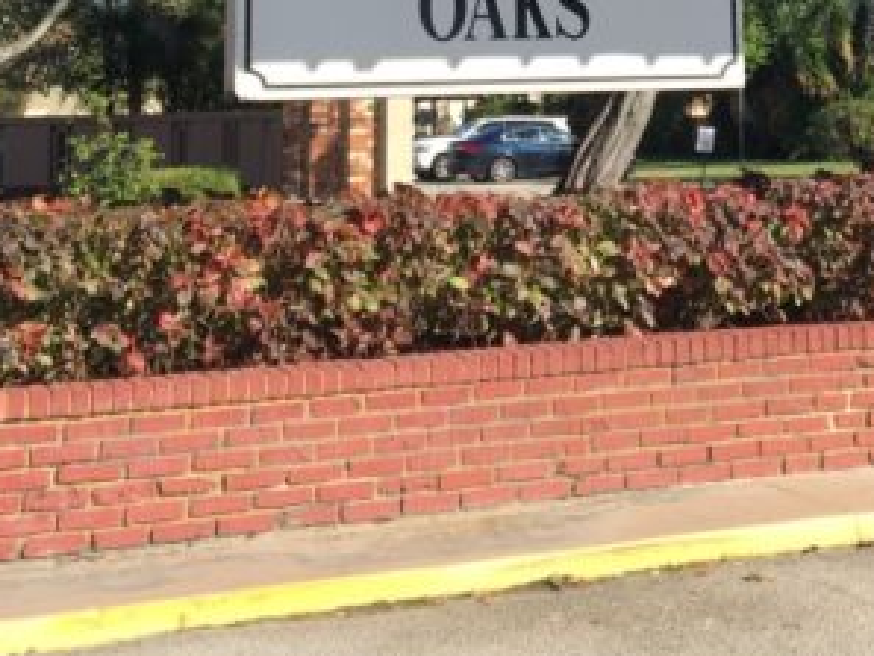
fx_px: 1894
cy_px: -147
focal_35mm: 75
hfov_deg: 25.6
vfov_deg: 18.5
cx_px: 683
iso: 25
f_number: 2.2
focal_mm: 4.15
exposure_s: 1/845
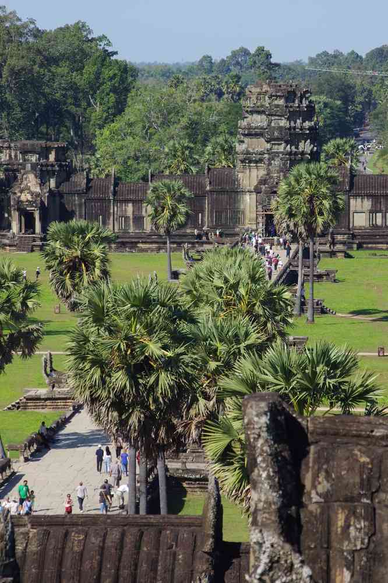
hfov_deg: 5.4
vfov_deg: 8.1
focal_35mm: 255
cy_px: 292
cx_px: 194
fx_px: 4122
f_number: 9
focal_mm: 170
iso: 200
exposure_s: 1/200
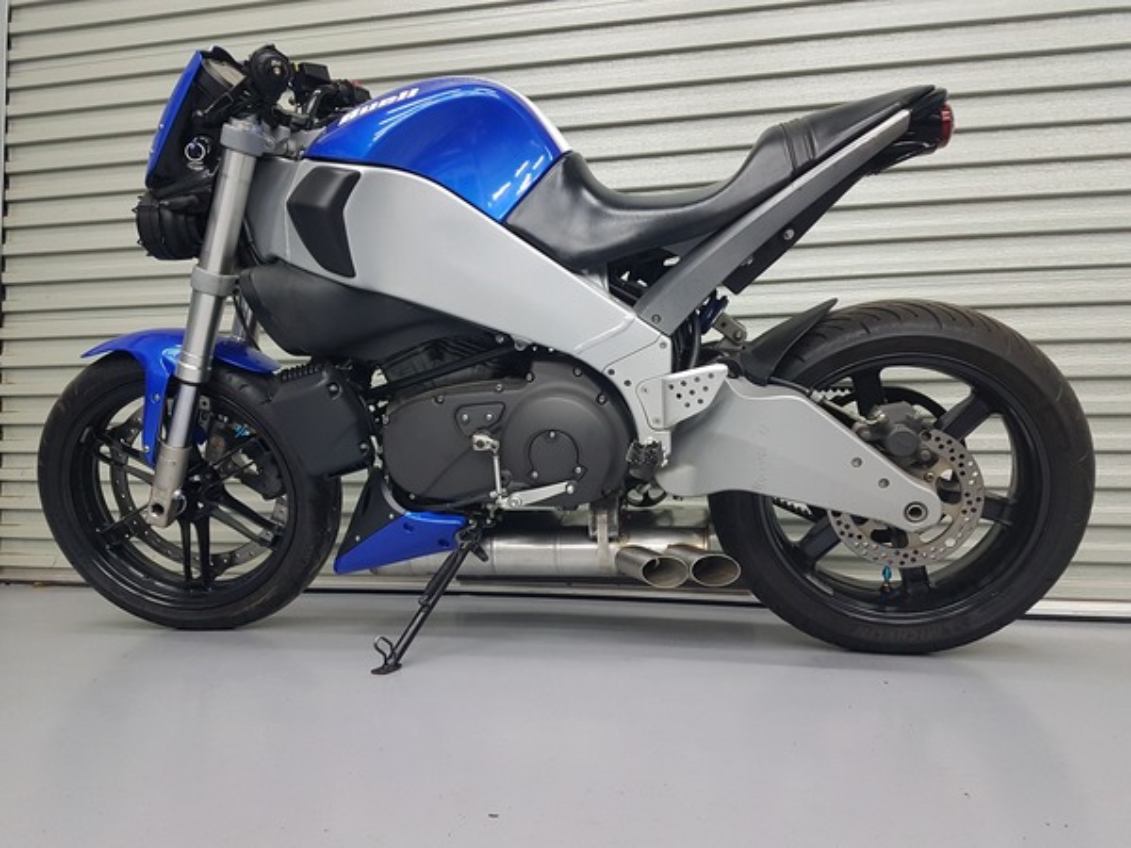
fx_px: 849
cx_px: 566
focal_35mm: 26
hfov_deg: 67.3
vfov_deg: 53.1
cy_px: 424
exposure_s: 1/50
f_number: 1.7
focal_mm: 4.2
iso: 200
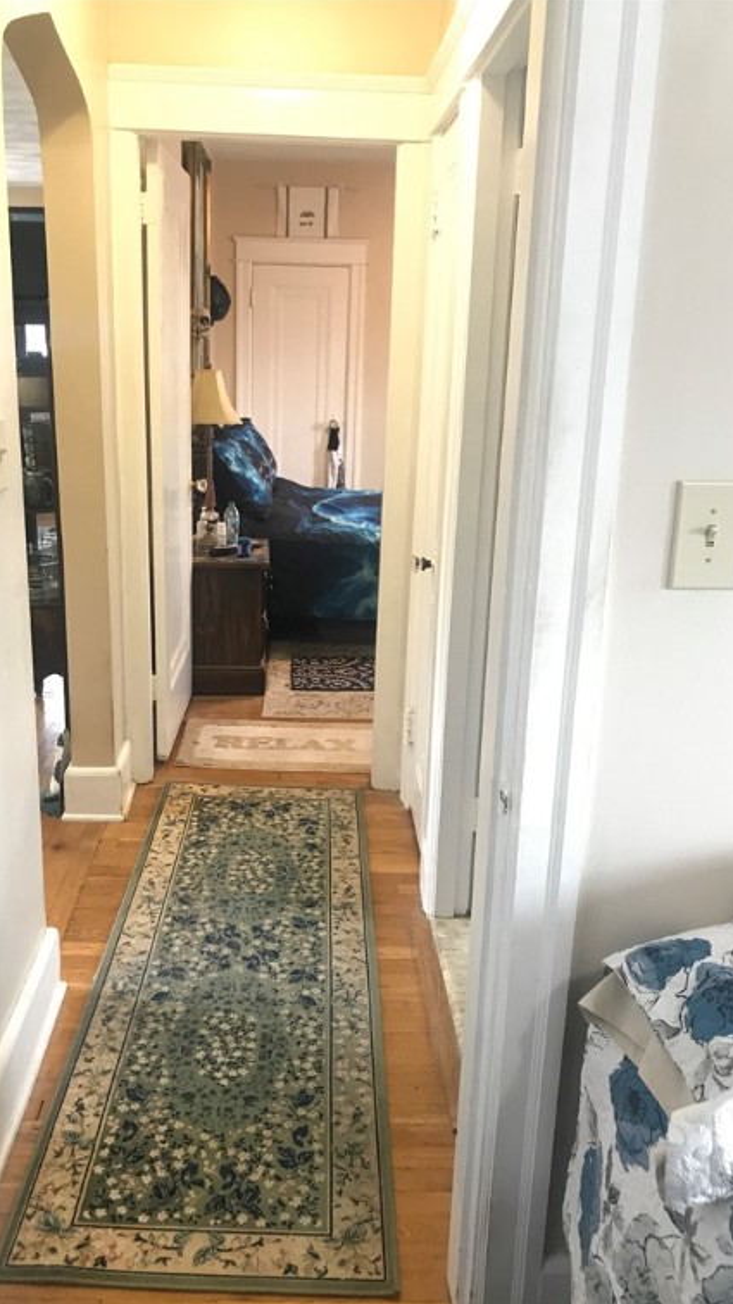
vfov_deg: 62.6
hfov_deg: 37.6
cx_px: 300
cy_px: 659
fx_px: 1072
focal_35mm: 31
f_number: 1.8
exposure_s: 1/15
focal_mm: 3.99
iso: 50
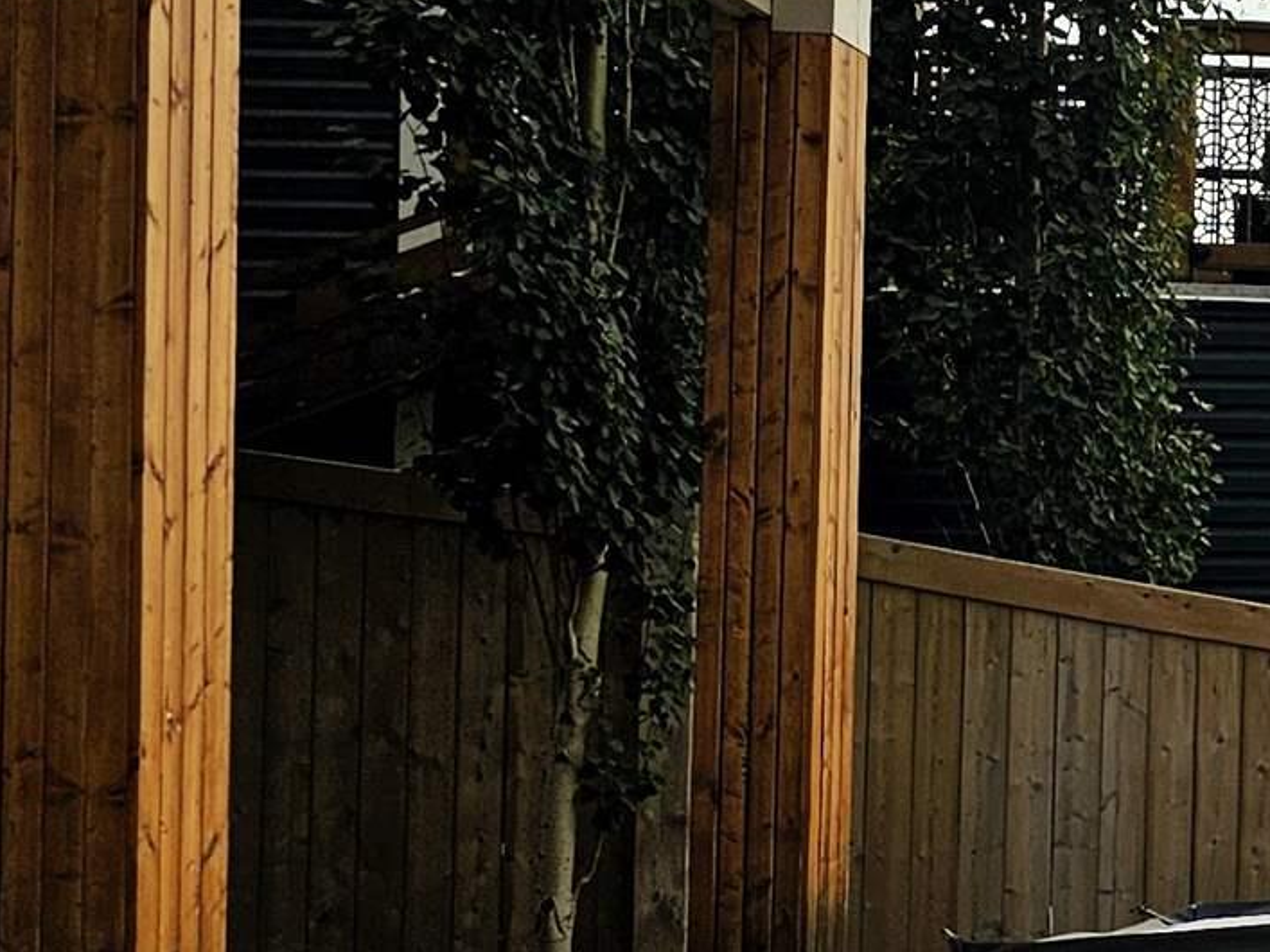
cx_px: 1978
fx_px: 3668
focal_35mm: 100
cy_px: 641
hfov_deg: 17.4
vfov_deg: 14.8
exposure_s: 1/805
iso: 10
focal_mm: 6.3
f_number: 1.7
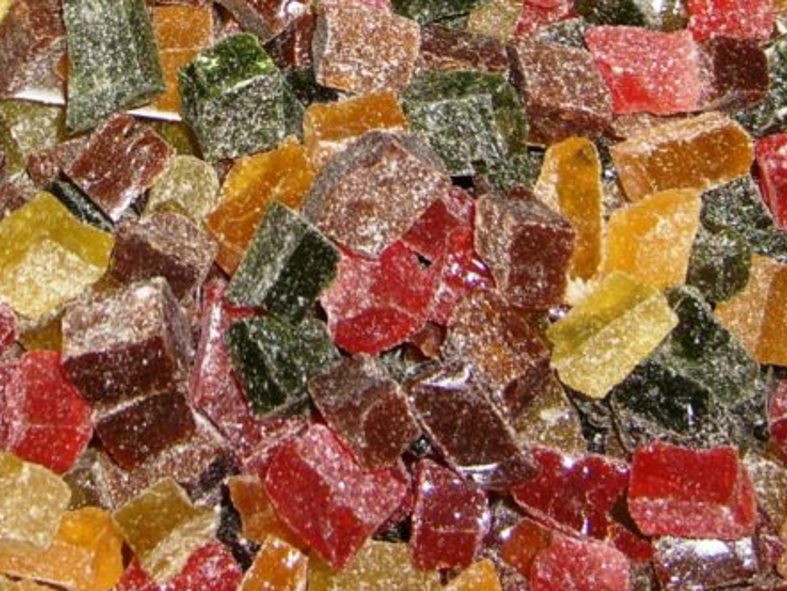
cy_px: -59
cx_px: 260
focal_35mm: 81
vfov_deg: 17.6
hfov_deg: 24.0
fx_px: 1843
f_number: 2.8
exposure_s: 1/45
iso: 100
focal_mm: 5.8
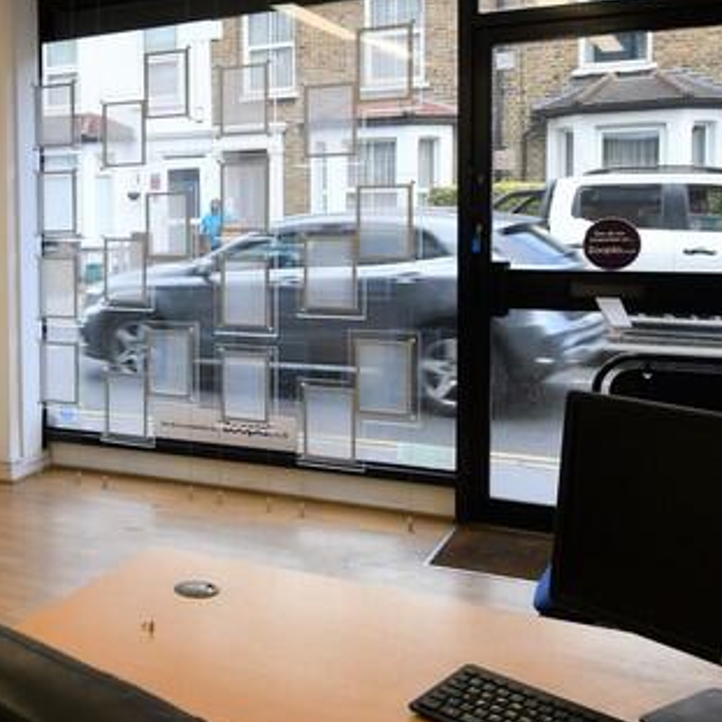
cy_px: 266
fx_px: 991
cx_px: -12
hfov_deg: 35.8
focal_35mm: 42
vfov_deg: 39.7
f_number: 5
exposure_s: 1/100
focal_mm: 10
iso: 200
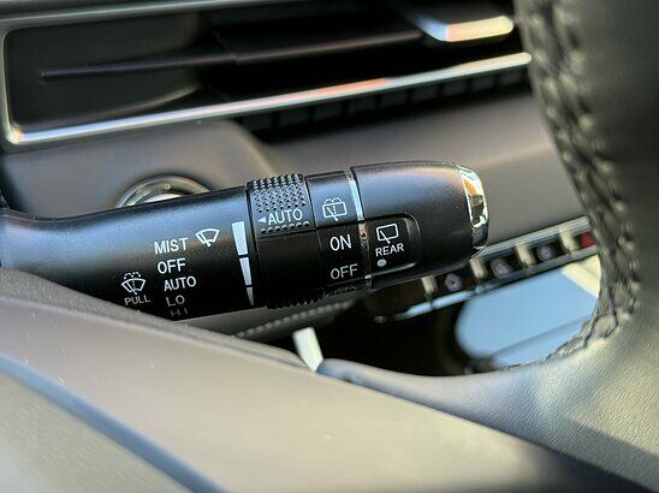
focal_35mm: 48
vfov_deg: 30.2
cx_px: 330
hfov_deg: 39.7
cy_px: 246
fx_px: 913
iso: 100
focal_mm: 6.76
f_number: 1.78
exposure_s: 1/90
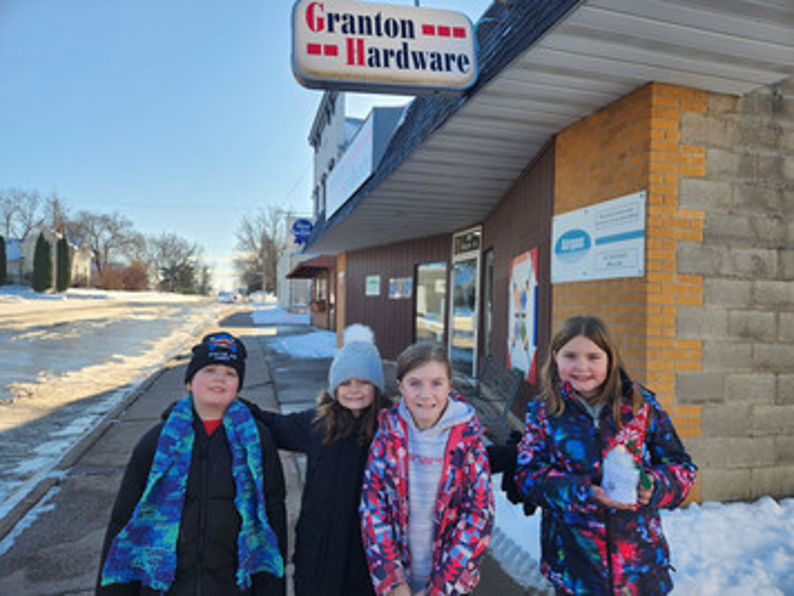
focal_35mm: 23
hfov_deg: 73.9
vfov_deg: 58.9
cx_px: 397
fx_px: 528
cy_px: 298
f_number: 1.8
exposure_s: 1/563
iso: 20
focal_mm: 5.4
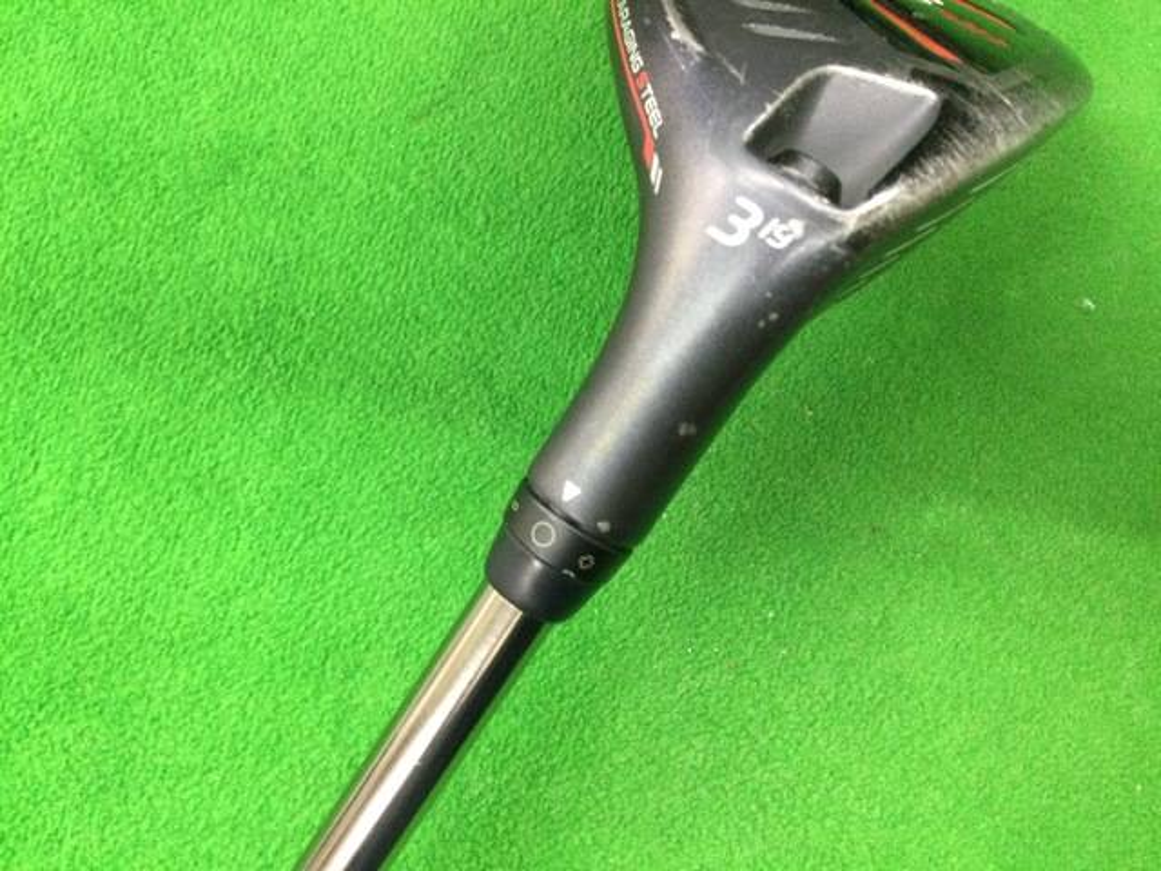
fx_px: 1040
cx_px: 580
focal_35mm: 31
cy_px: 436
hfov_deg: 58.4
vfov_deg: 45.4
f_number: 2.4
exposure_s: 1/24
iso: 200
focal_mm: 3.3
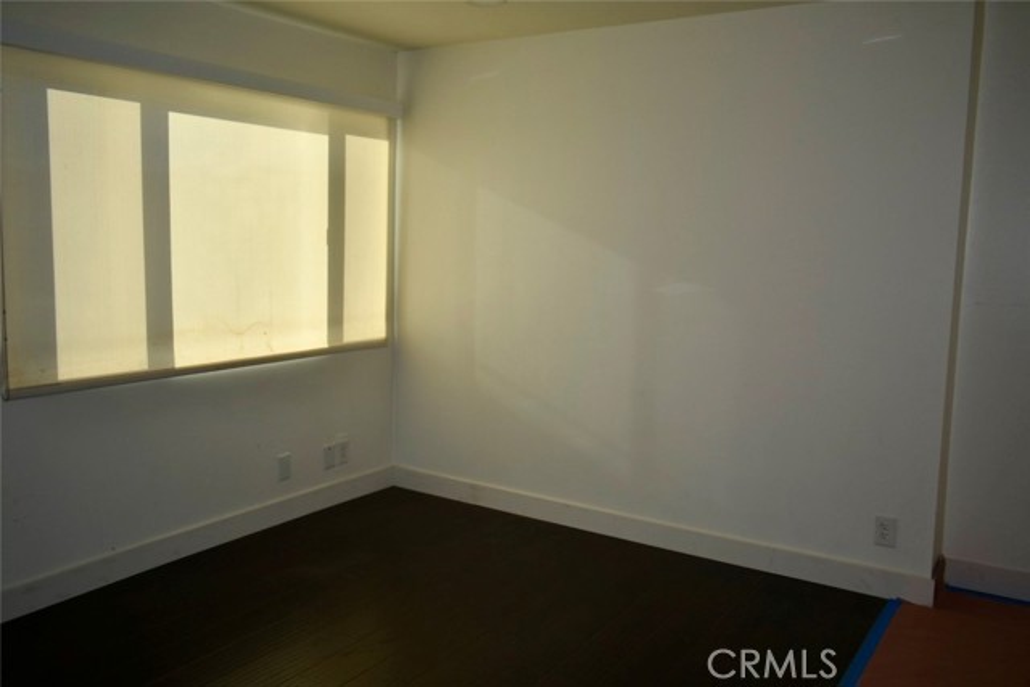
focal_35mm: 27
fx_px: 773
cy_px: 344
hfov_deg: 67.4
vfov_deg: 48.0
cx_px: 515
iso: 125
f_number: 3.5
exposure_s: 1/250
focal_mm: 18
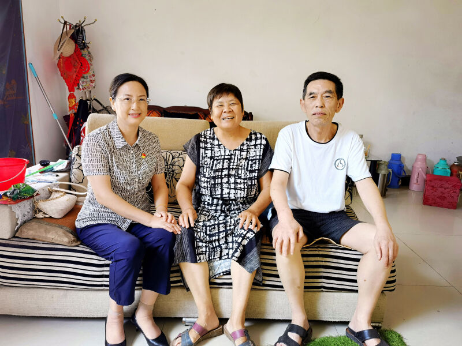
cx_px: 231
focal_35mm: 27
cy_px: 173
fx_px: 360
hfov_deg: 65.3
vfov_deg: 51.4
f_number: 1.9
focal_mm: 6.67
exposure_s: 1/100
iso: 160
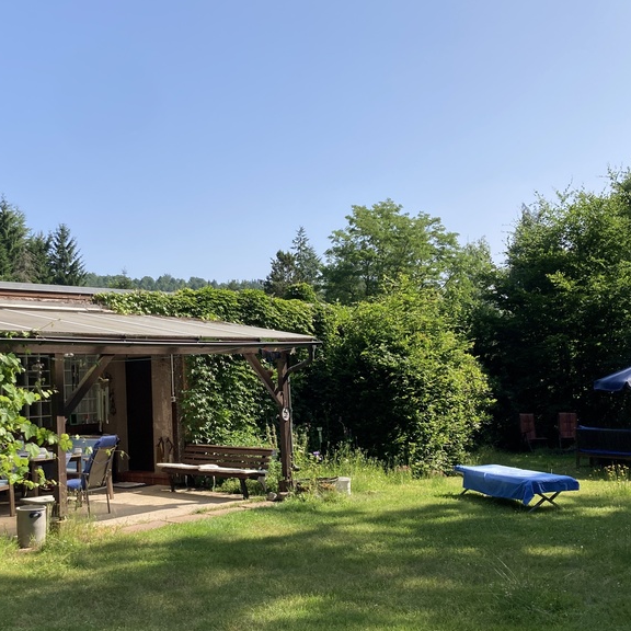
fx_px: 907
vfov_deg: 38.3
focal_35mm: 44
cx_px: 248
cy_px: 364
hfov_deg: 38.2
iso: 20
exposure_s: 1/1845
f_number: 1.8
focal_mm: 3.99
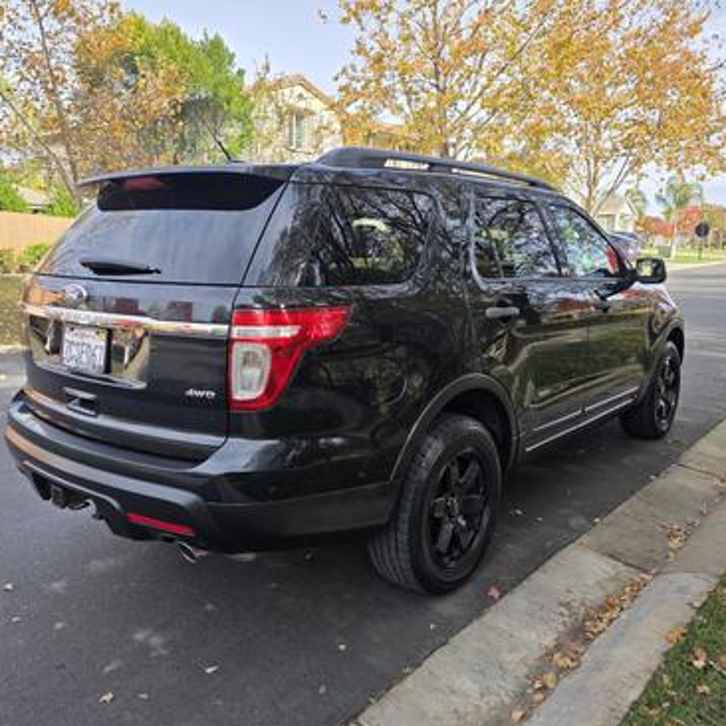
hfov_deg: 57.3
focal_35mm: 28
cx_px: 359
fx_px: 664
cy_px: 367
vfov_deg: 57.3
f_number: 1.7
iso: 80
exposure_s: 1/1794
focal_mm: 6.3
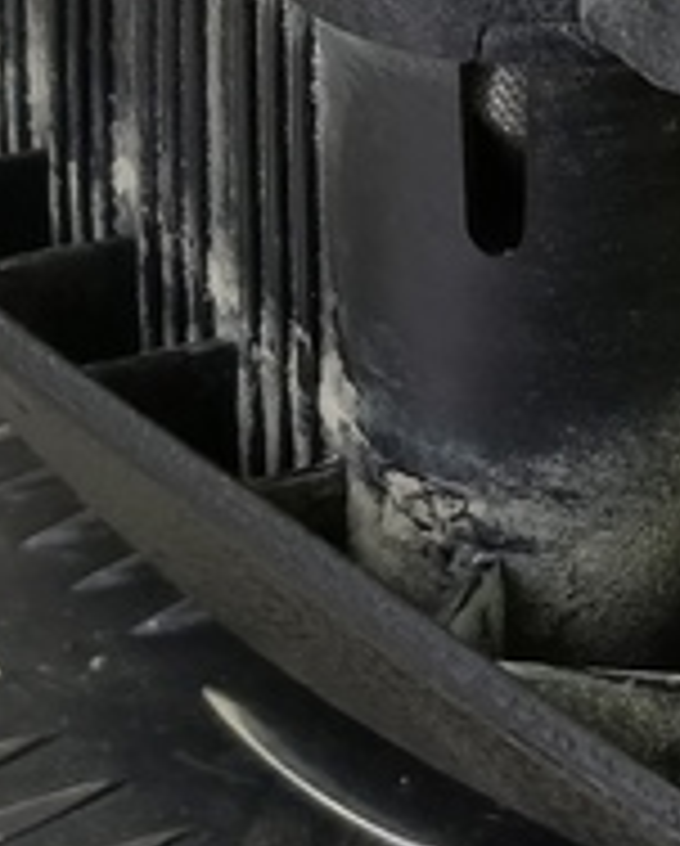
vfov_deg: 15.6
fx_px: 3062
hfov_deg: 12.1
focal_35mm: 122
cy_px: 86
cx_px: 1022
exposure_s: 1/50
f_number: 1.6
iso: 153
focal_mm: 4.11
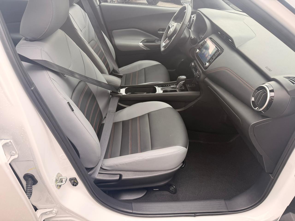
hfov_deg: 71.6
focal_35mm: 24
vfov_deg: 56.8
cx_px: 148
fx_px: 205
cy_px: 110
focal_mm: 6.76
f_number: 1.78
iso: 100
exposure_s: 1/461
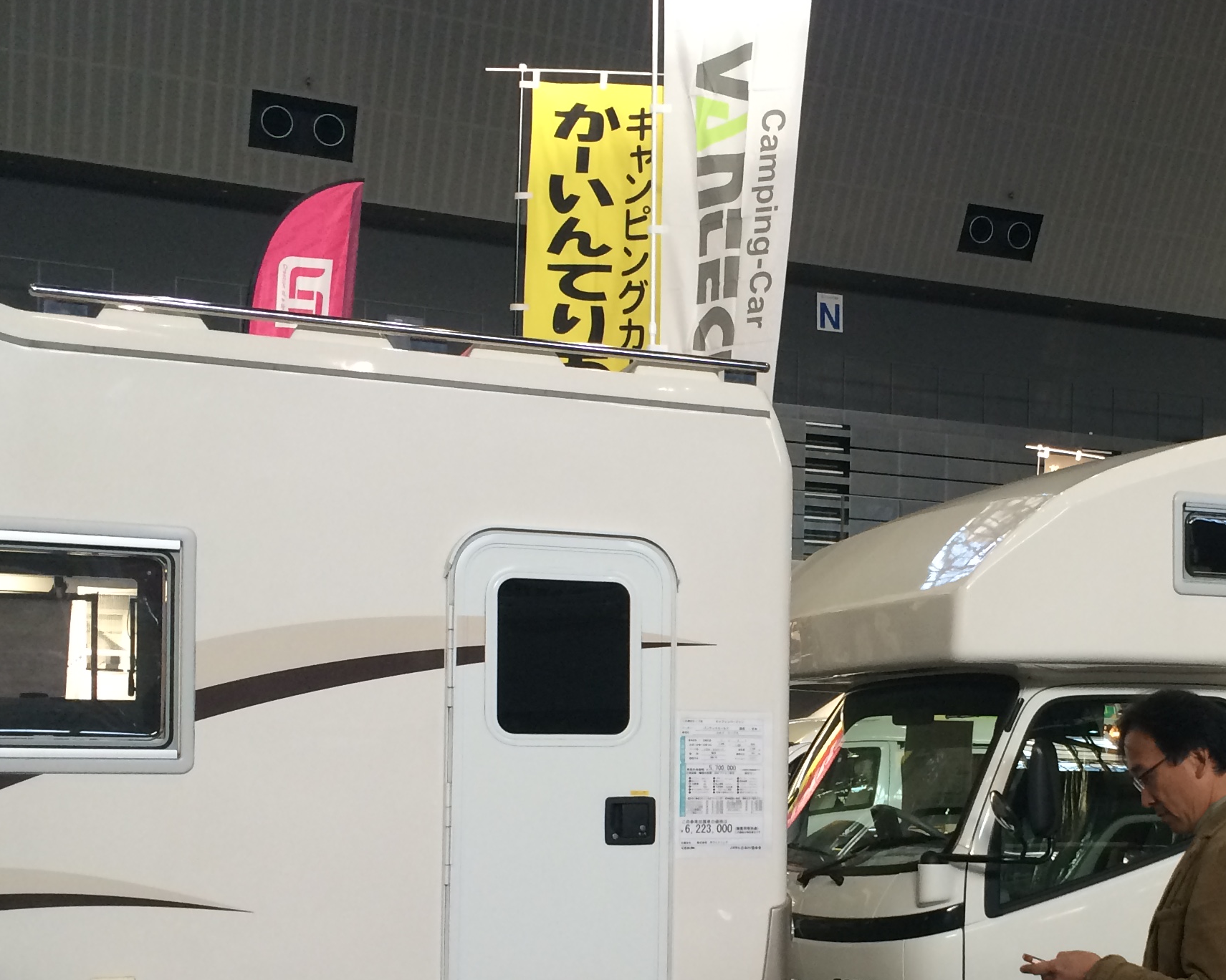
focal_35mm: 54
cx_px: 892
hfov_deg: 34.1
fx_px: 1959
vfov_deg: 27.7
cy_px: 754
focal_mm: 4.15
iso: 50
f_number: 2.2
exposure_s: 1/30
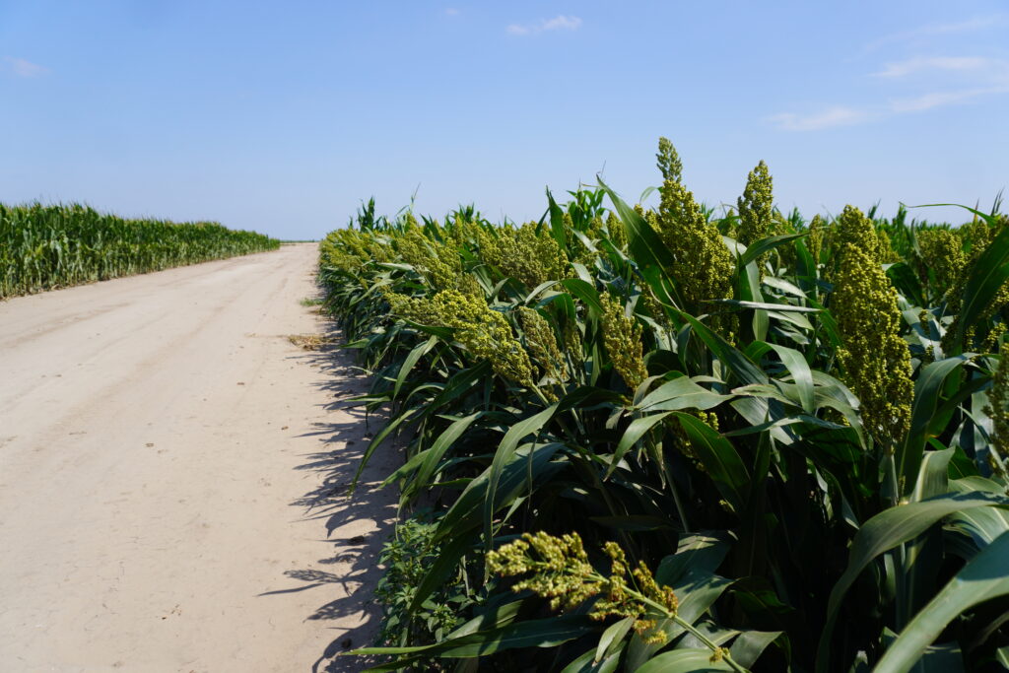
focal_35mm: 24
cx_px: 504
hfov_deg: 73.7
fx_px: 673
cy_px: 336
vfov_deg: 53.1
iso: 100
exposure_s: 1/800
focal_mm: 16
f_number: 5
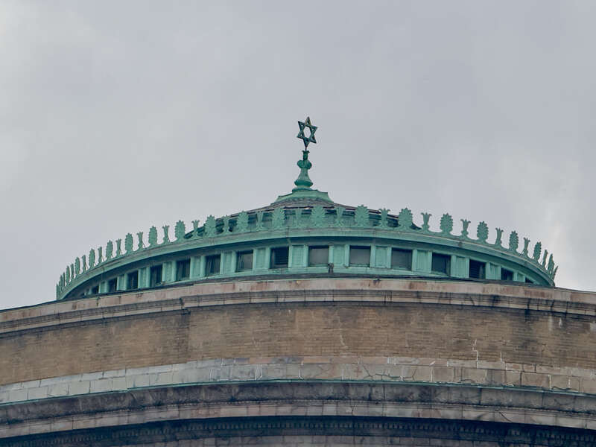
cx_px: 298
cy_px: 224
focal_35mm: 120
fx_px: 2066
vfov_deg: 12.3
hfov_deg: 16.4
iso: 80
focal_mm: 15.66
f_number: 2.8
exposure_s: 1/99
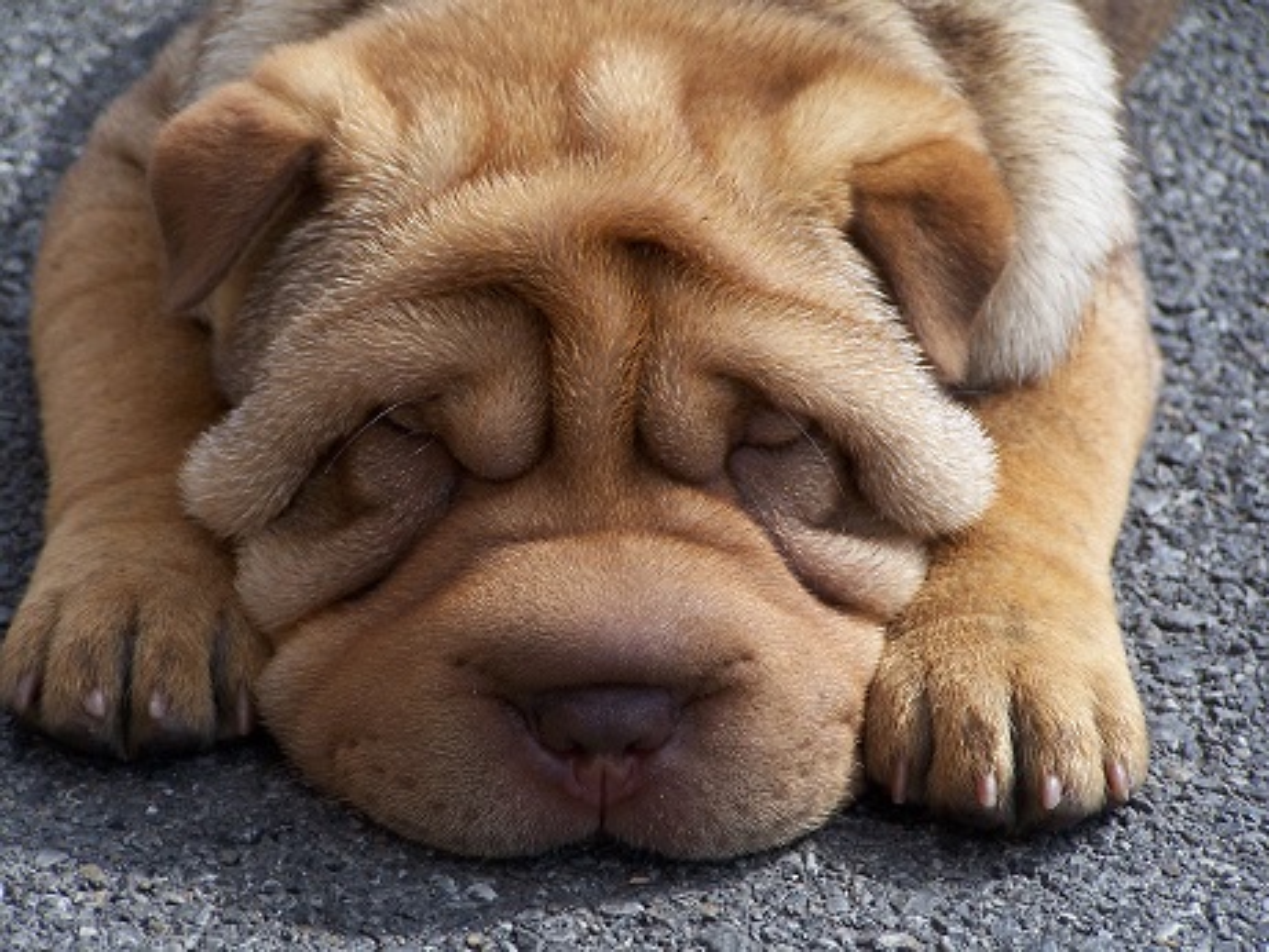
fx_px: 6930
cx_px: 634
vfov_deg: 7.9
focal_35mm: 189
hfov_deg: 10.5
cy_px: 476
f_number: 3.2
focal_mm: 31.3
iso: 80
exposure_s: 1/640
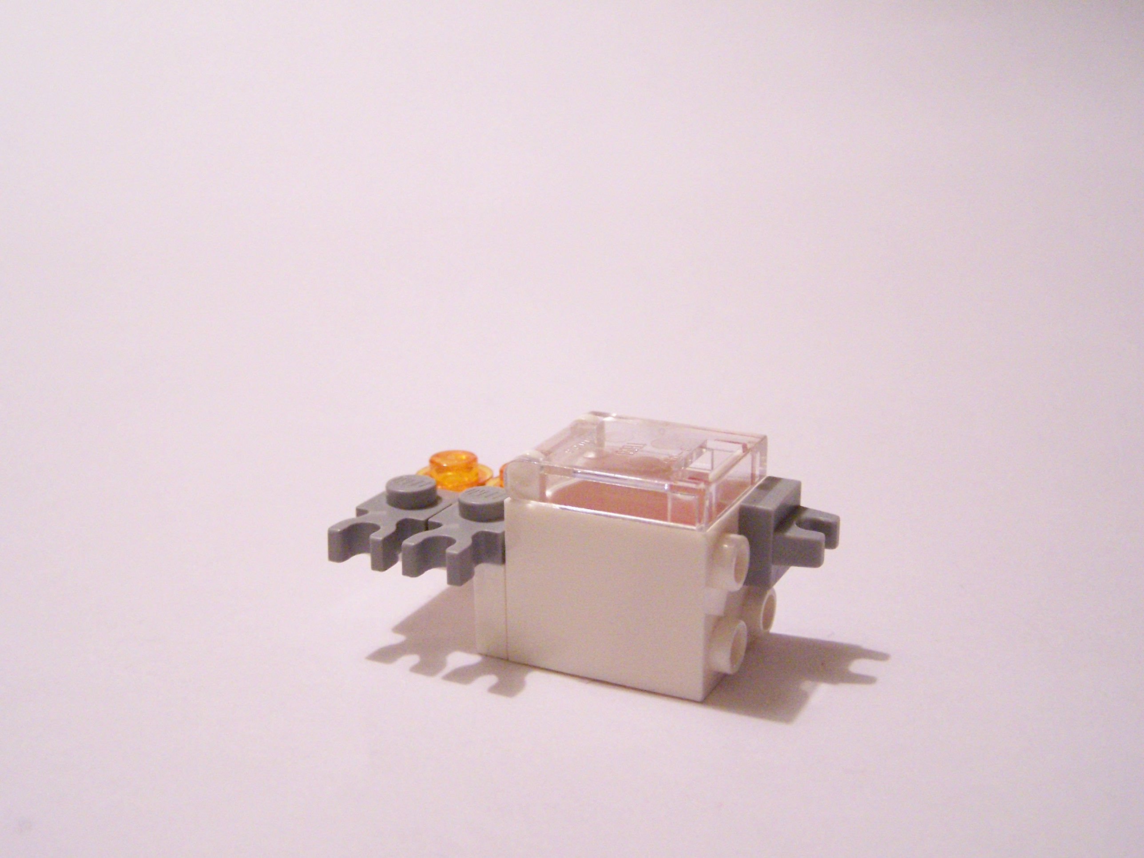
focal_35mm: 48
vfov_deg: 30.3
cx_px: 572
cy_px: 429
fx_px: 1586
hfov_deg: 39.7
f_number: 3
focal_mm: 8
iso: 400
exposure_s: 1/15
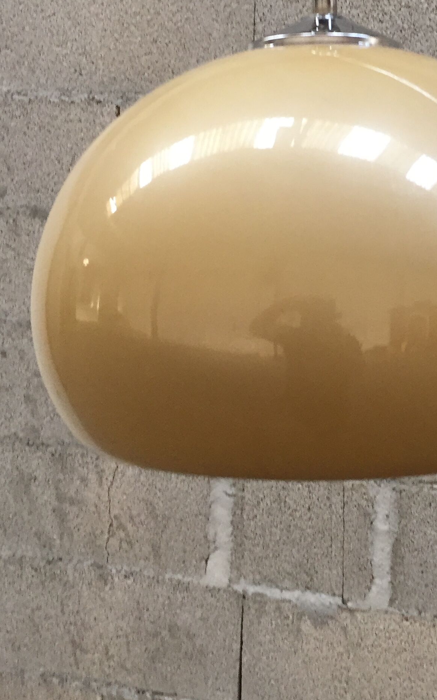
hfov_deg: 23.4
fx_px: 1029
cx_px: 382
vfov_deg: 36.7
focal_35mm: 54
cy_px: 177
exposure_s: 1/33
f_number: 2.2
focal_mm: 4.15
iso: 160
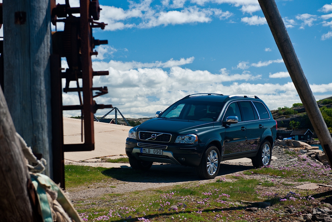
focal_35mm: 70
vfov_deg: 19.5
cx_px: 166
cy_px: 111
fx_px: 646
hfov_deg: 28.8
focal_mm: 70
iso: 200
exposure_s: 1/500
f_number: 5.6
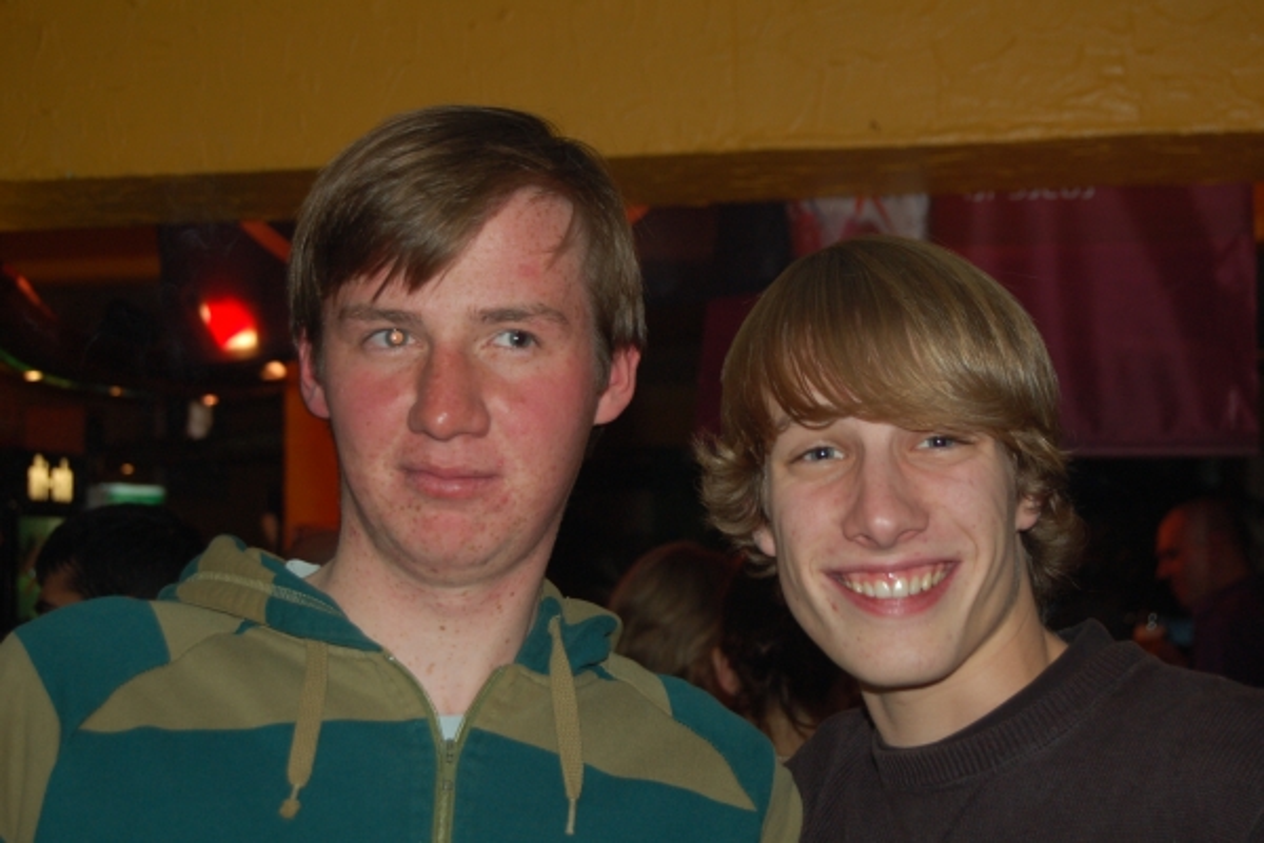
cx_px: 632
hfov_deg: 29.2
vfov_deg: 19.7
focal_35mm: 69
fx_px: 2422
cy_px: 422
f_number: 5.3
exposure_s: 1/60
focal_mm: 46
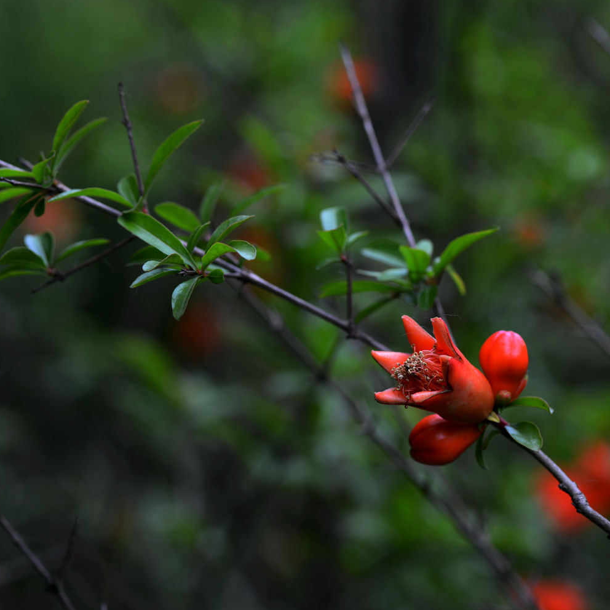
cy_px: 305
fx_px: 2691
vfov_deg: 12.9
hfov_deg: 12.9
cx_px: 363
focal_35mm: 135
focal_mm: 105
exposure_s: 1/125
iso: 250
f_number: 5.6
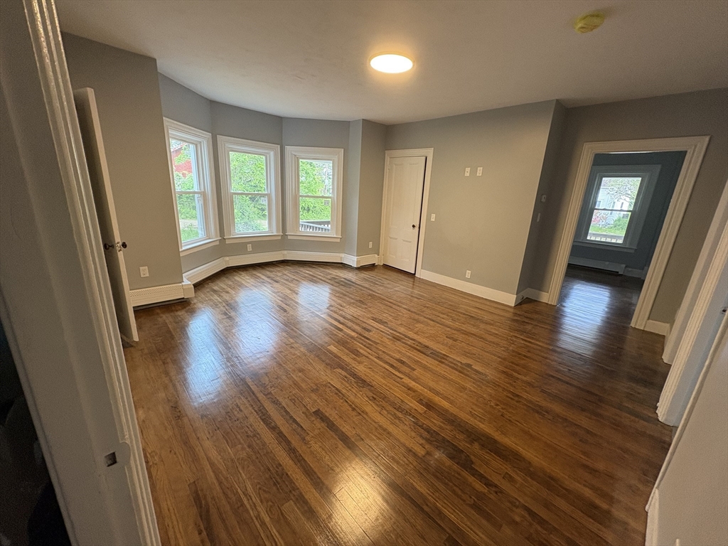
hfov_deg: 102.1
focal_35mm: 14
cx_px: 364
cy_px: 273
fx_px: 294
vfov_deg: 85.7
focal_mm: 2.22
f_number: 2.2
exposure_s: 1/60
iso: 160
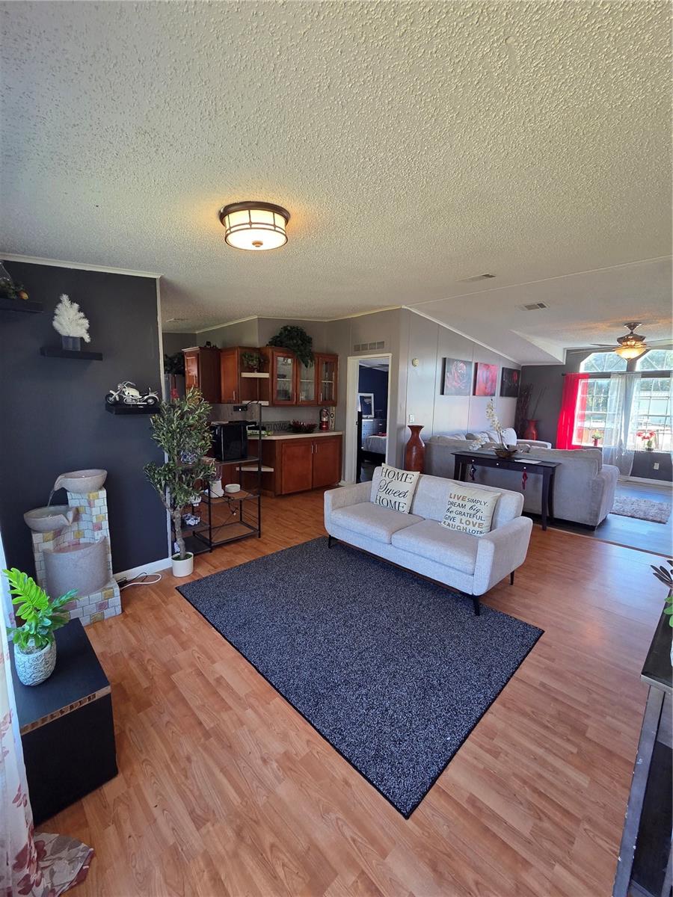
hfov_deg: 89.9
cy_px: 448
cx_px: 336
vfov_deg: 106.2
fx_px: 337
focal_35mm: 13
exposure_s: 1/120
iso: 160
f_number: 2.2
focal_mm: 2.2
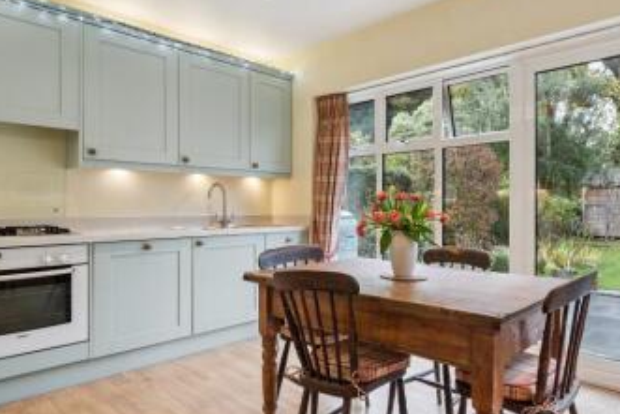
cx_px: 406
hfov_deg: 74.0
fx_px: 396
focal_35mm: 23
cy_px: 218
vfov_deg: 55.1
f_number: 8
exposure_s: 1/13
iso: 320
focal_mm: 16
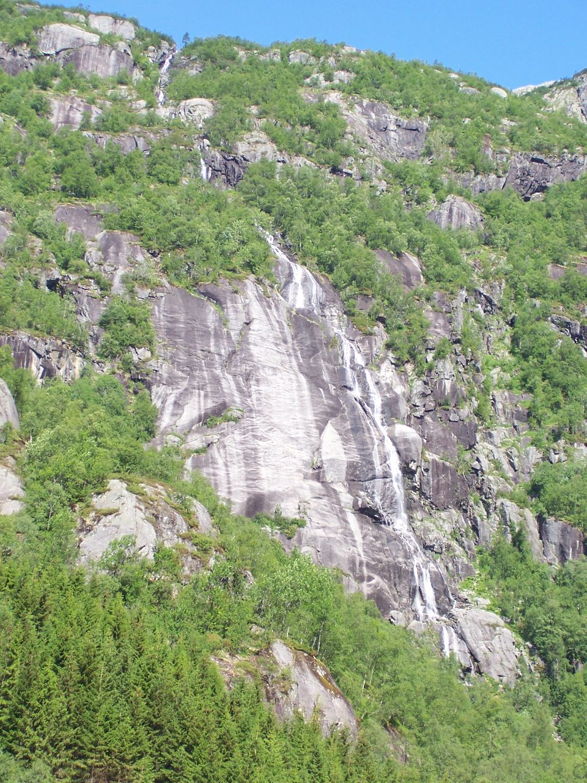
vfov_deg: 19.3
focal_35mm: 102
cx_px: 294
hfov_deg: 14.5
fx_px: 2306
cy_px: 392
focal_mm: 16.8
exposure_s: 1/250
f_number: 4.6
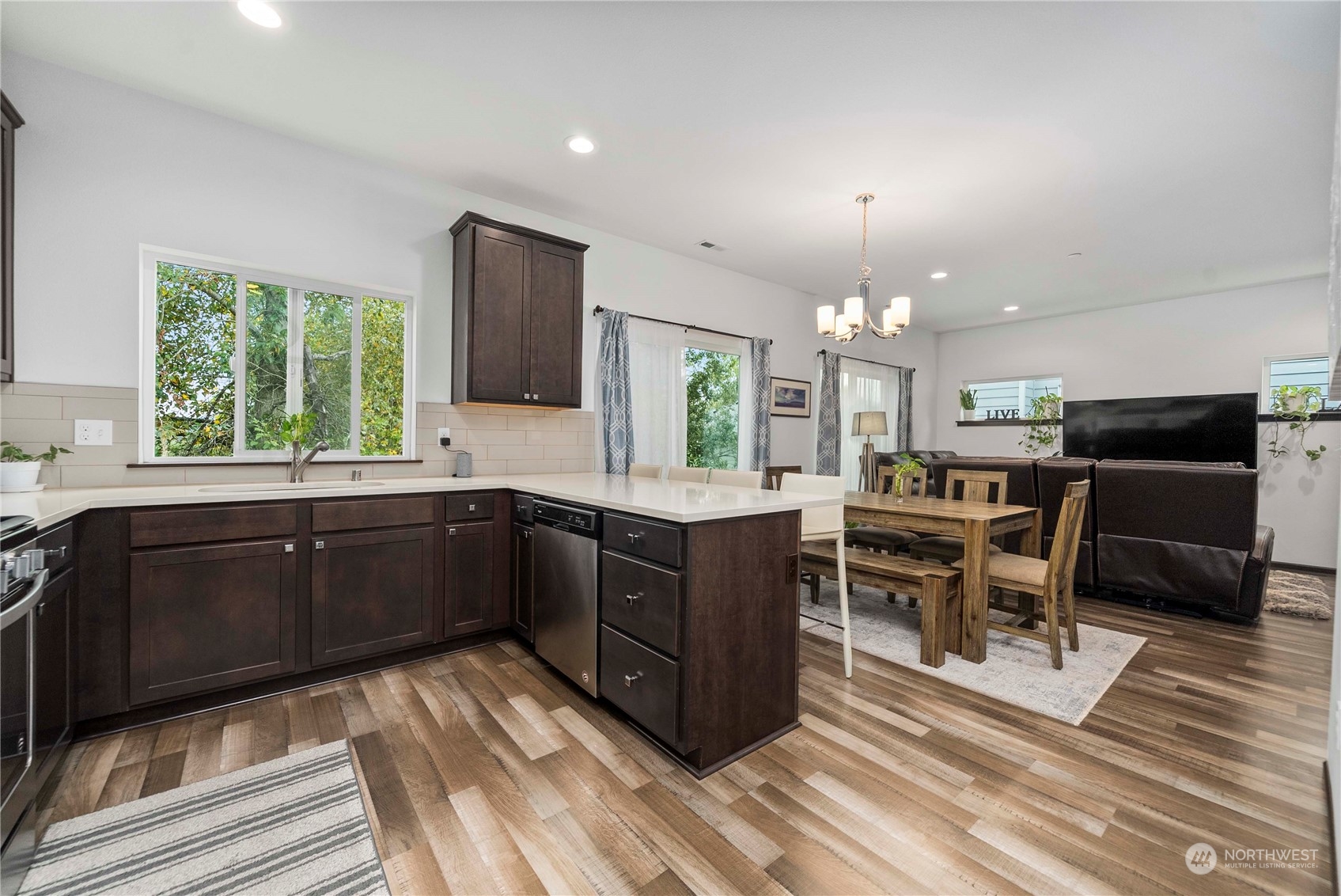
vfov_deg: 85.5
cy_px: 448
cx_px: 670
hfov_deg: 108.3
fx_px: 484
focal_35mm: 13
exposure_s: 1/60
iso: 160
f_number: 7.1
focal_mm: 13
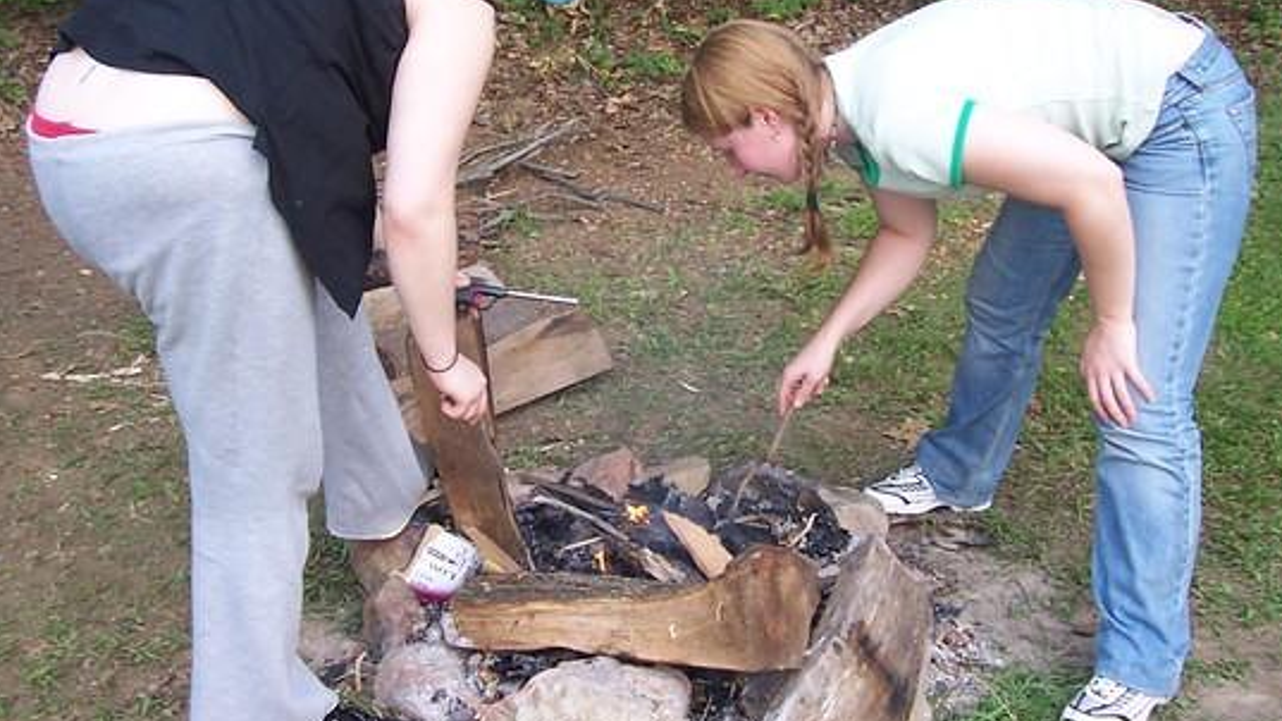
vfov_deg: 24.9
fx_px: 1632
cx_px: 592
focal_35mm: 48
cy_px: 277
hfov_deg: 42.9
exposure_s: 1/60
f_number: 2.8
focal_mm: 5.6
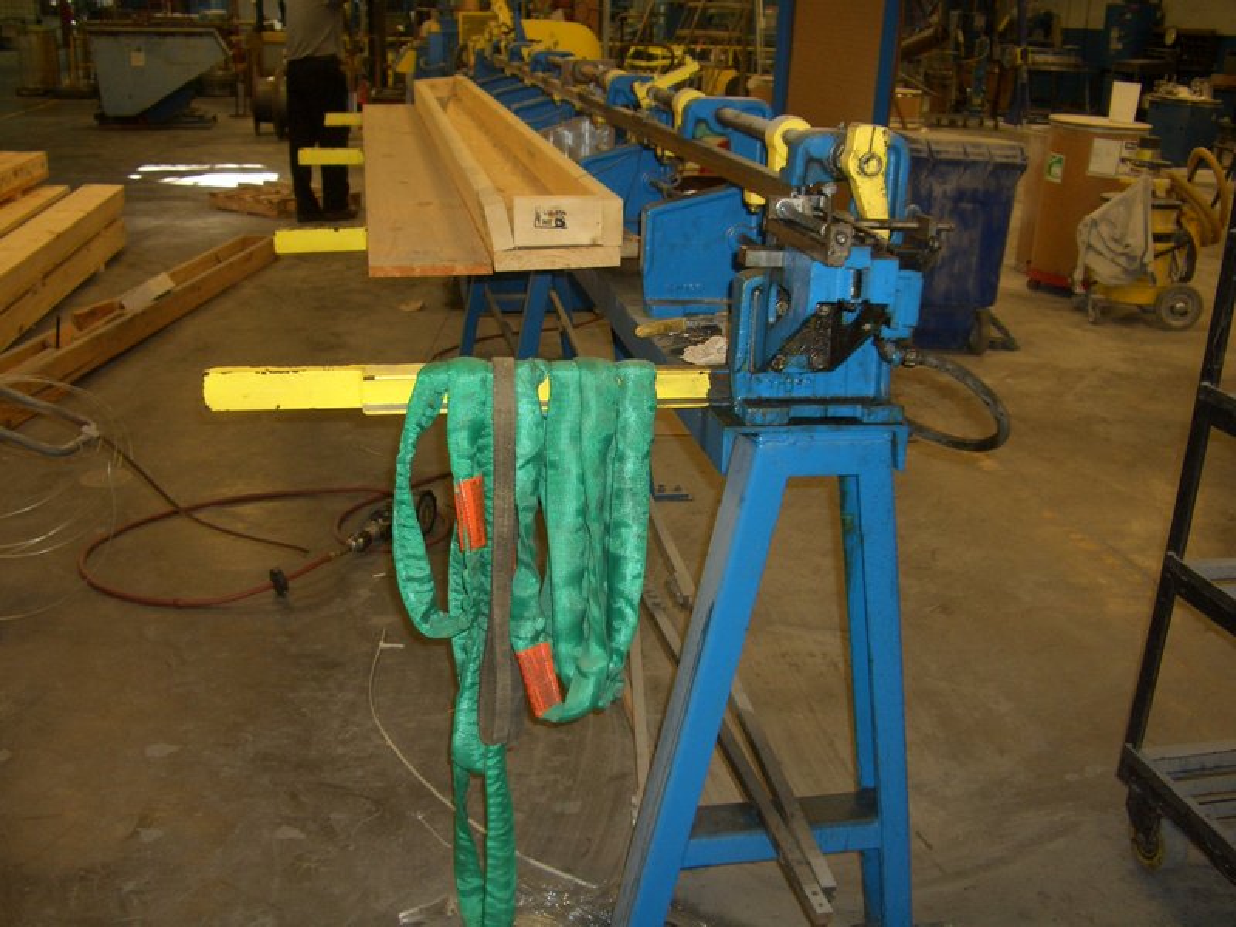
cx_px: 618
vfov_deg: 40.7
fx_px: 1250
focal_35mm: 35
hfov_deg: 52.6
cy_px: 464
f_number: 2.6
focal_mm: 5.8
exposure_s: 1/60
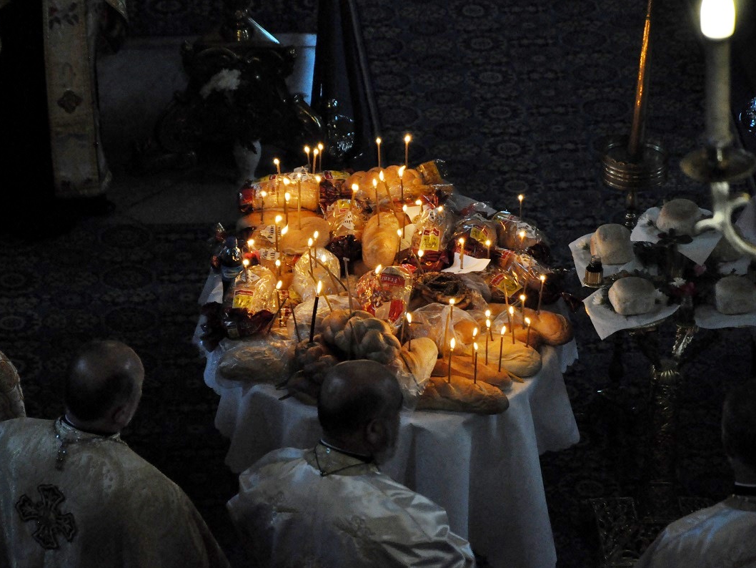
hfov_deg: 11.5
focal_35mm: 172
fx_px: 3747
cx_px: 328
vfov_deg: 8.7
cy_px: 284
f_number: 5.6
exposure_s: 1/200
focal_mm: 105
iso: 3200
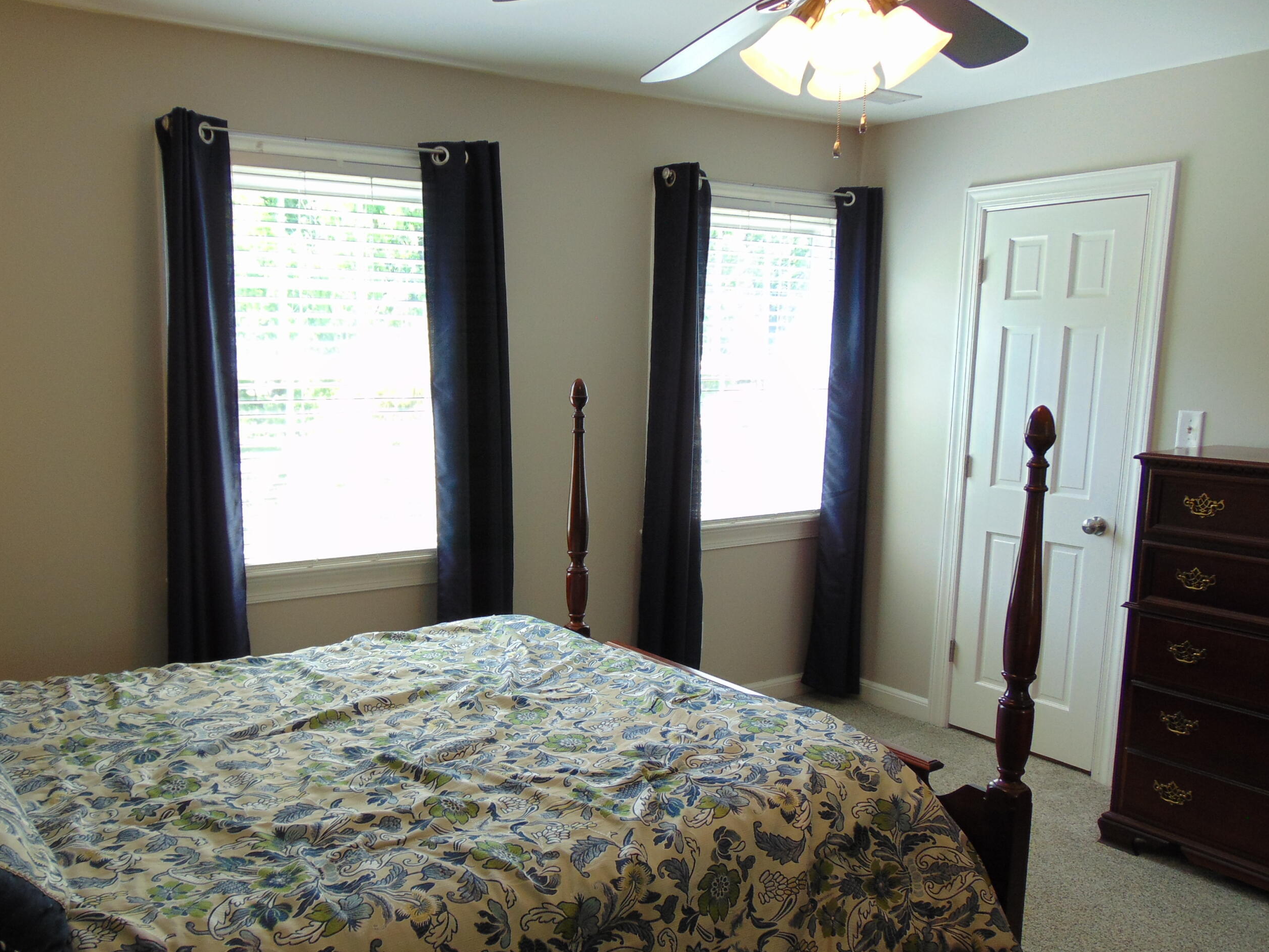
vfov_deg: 46.7
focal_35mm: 30
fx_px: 1100
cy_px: 533
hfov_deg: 59.5
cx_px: 516
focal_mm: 4.5
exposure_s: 1/30
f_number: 3
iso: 80
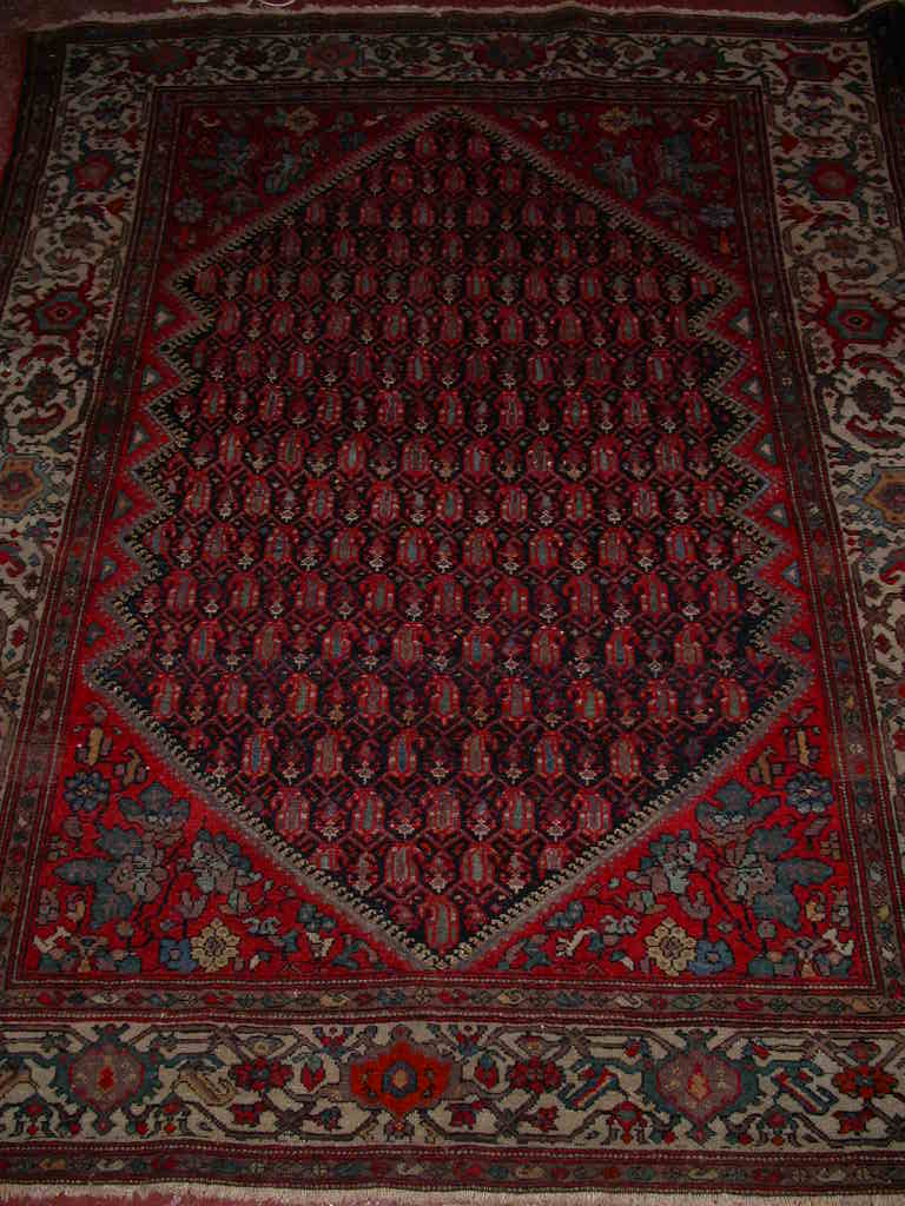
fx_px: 1325
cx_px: 452
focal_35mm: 38
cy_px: 603
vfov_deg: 49.0
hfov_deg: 37.7
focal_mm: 7.85
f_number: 2.6
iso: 100
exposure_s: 1/60
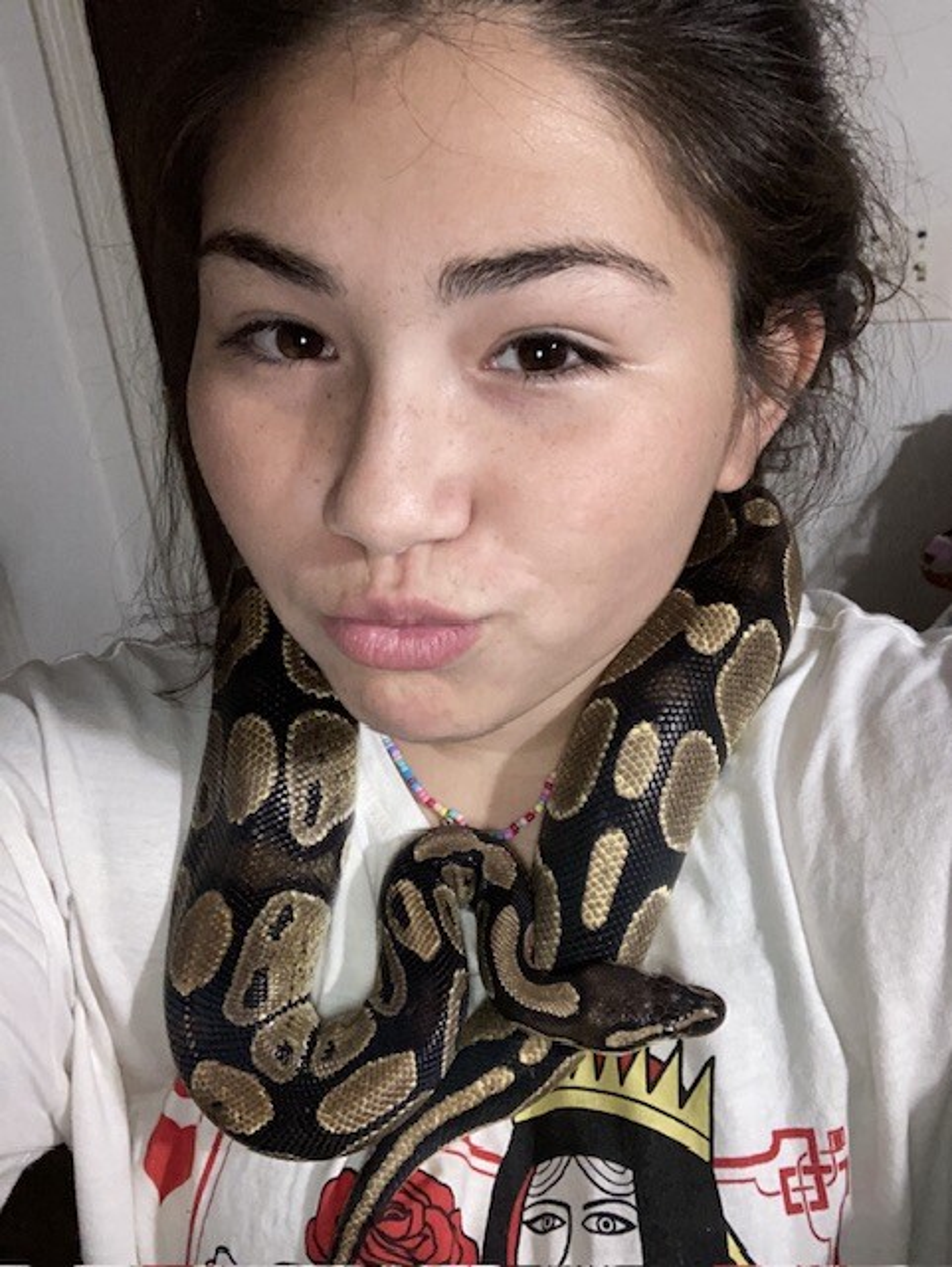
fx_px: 1172
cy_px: 634
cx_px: 476
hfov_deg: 44.2
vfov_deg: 56.8
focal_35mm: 32
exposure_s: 1/34
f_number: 2.2
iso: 160
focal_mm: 2.87
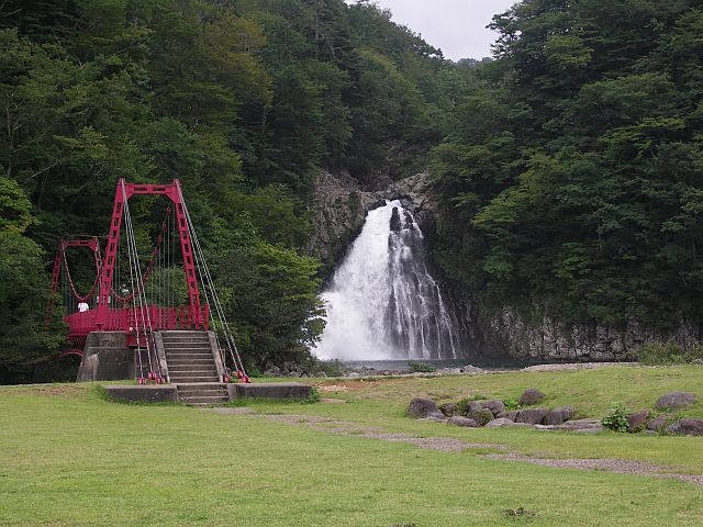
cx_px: 352
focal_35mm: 82
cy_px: 264
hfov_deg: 23.8
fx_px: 1665
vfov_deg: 18.0
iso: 50
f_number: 3.5
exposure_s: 1/100
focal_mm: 21.2
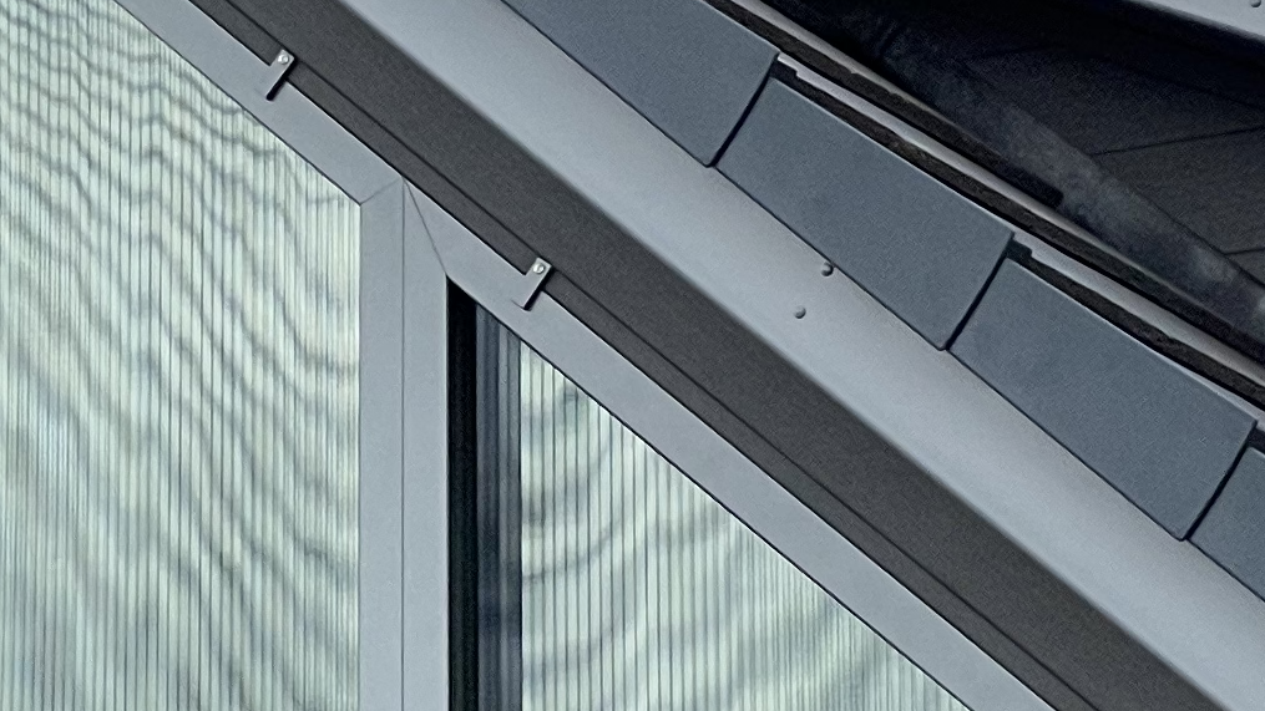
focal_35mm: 225
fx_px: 7547
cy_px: 601
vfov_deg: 5.4
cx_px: -187
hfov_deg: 9.5
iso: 25
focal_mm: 6
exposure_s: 1/1020
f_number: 2
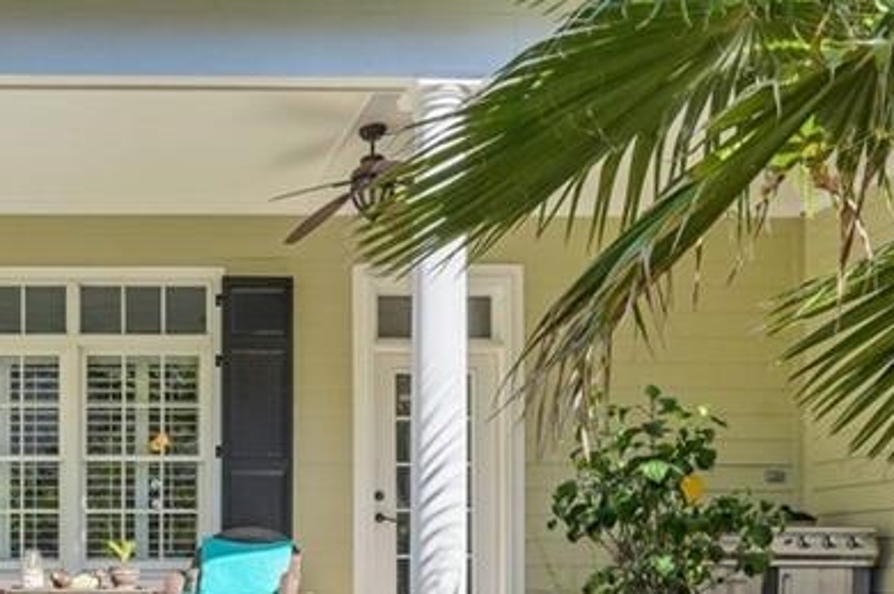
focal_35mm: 42
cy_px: 579
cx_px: 66
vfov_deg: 29.9
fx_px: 1042
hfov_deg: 42.1
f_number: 9
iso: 320
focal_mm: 16
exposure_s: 1/500
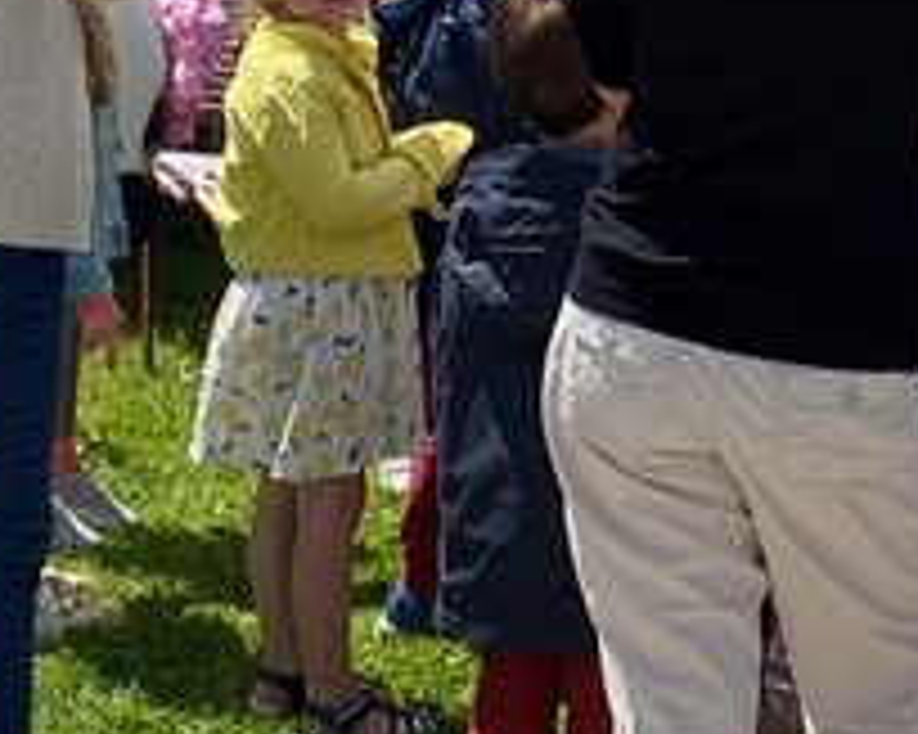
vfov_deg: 9.6
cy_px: -104
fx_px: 4318
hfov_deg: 12.1
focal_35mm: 159
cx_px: 652
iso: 32
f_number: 1.8
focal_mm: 4.25
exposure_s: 1/2571
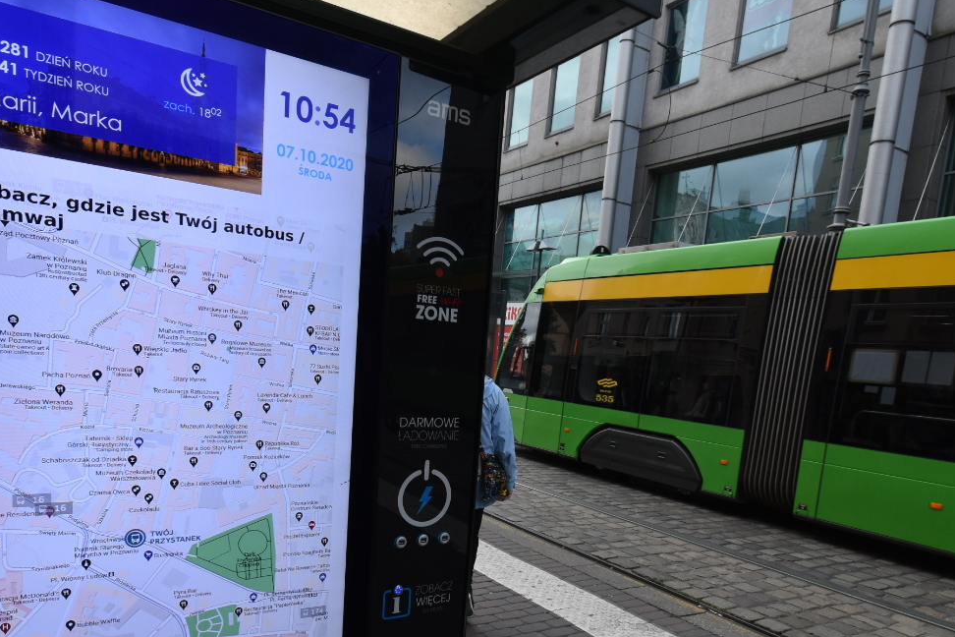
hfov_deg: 71.5
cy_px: 446
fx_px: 663
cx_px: 476
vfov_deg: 50.0
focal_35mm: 25
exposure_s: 1/250
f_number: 8
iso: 400
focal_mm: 10
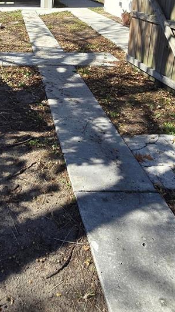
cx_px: 9
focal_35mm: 32
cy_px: 40
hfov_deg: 34.1
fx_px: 264
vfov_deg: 54.4
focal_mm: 2.2
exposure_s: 1/1245
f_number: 2.2
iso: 50
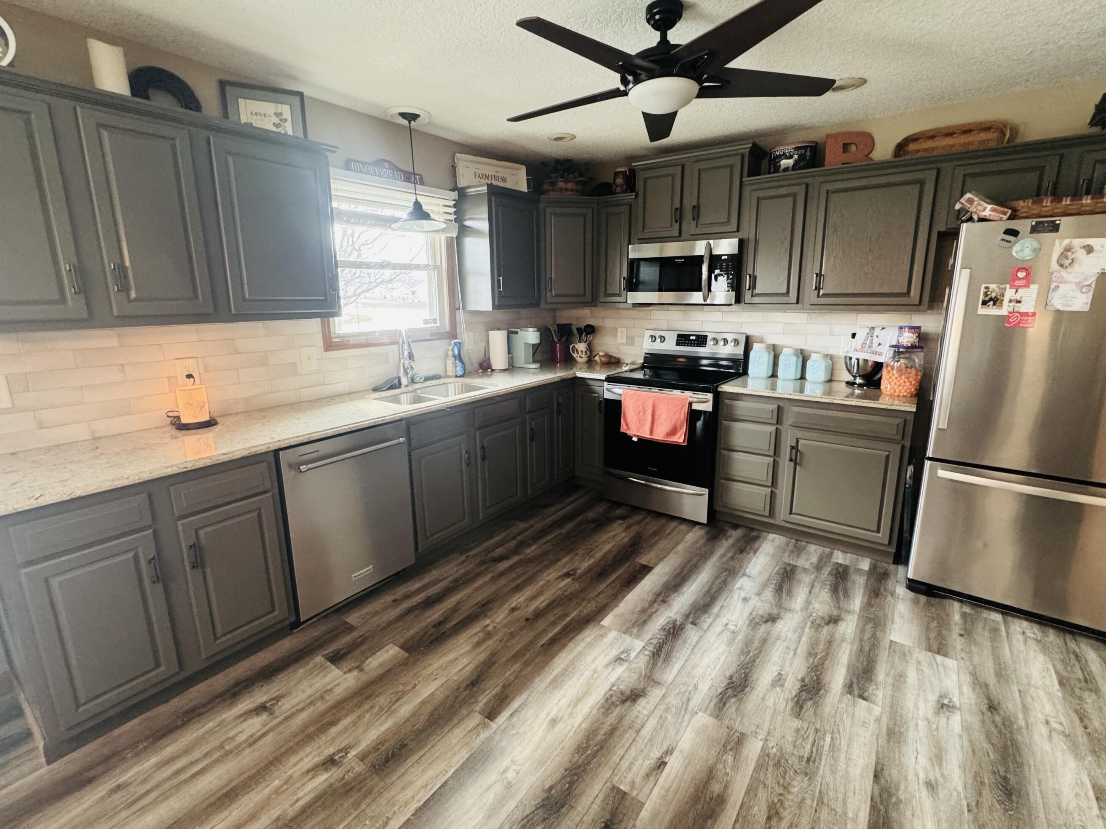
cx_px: 565
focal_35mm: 16
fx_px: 511
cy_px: 401
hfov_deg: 94.5
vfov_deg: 78.1
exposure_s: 1/60
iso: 400
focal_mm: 2.22
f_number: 2.2
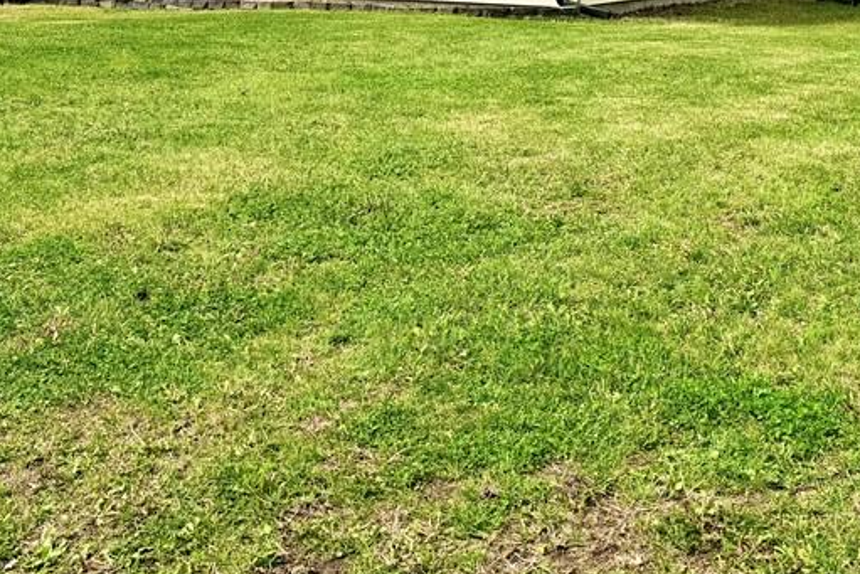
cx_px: 502
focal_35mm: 50
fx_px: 1195
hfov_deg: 39.5
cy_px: -67
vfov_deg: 25.0
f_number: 1.78
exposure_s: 1/5319
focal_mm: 6.76
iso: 80
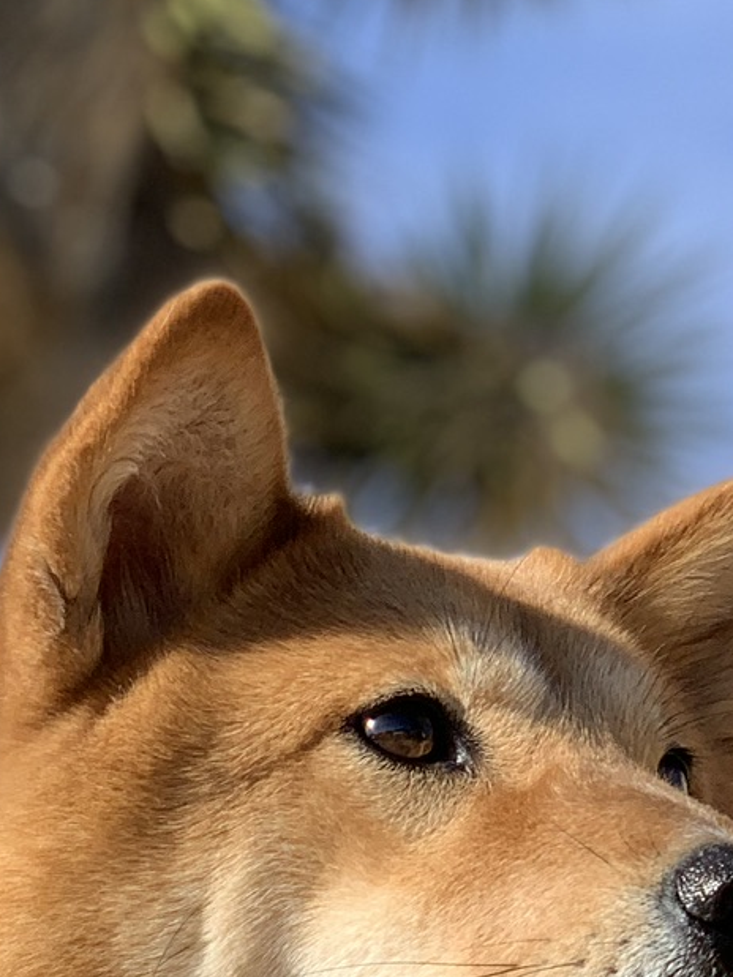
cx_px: -125
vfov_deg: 11.4
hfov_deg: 8.5
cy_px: 911
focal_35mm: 172
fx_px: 4858
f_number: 2.4
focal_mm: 6
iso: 16
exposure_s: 1/905
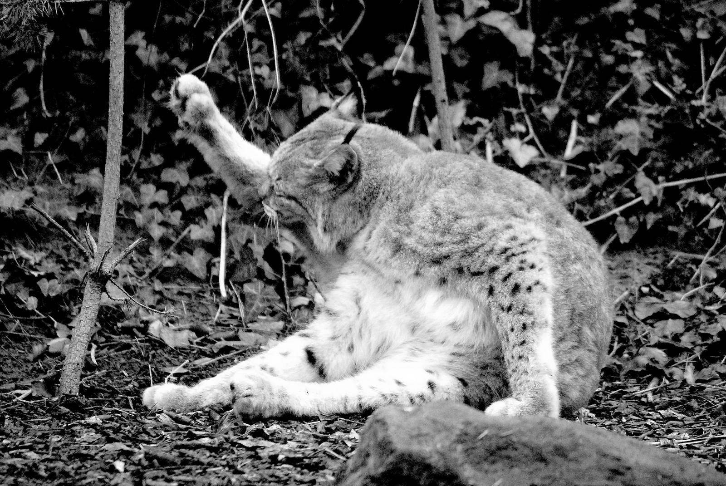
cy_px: 243
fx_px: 6057
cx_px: 363
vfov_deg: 4.6
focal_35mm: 300
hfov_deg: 6.9
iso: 1600
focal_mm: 200
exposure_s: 1/200
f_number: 5.6
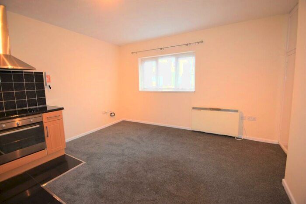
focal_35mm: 15
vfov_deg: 77.4
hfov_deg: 100.4
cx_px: 153
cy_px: 102
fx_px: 128
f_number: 4.5
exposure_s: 1/80
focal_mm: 10
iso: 800
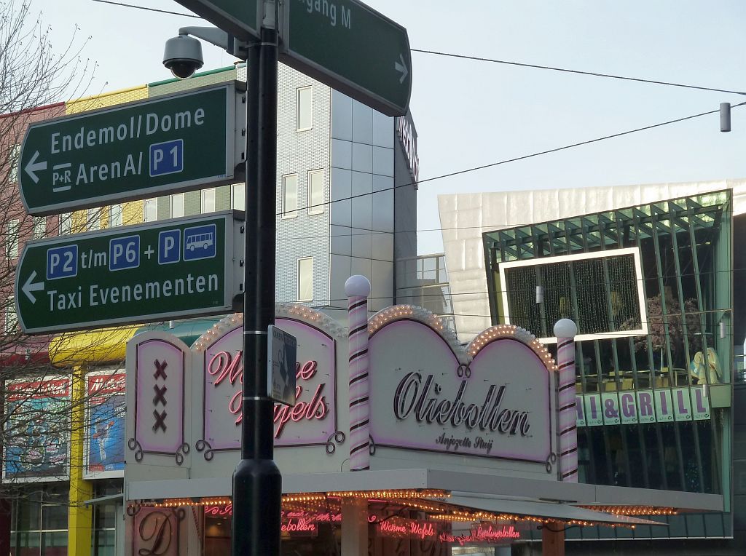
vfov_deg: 14.2
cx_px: 373
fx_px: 2237
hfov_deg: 18.9
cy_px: 278
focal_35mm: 104
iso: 125
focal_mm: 17
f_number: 4.3
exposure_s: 1/125
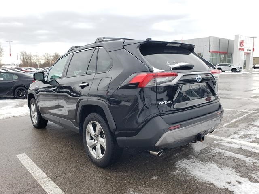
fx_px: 195
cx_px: 130
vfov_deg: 53.1
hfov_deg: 67.3
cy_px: 97
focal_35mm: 26
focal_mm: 4.3
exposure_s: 1/227
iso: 50
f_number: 2.4
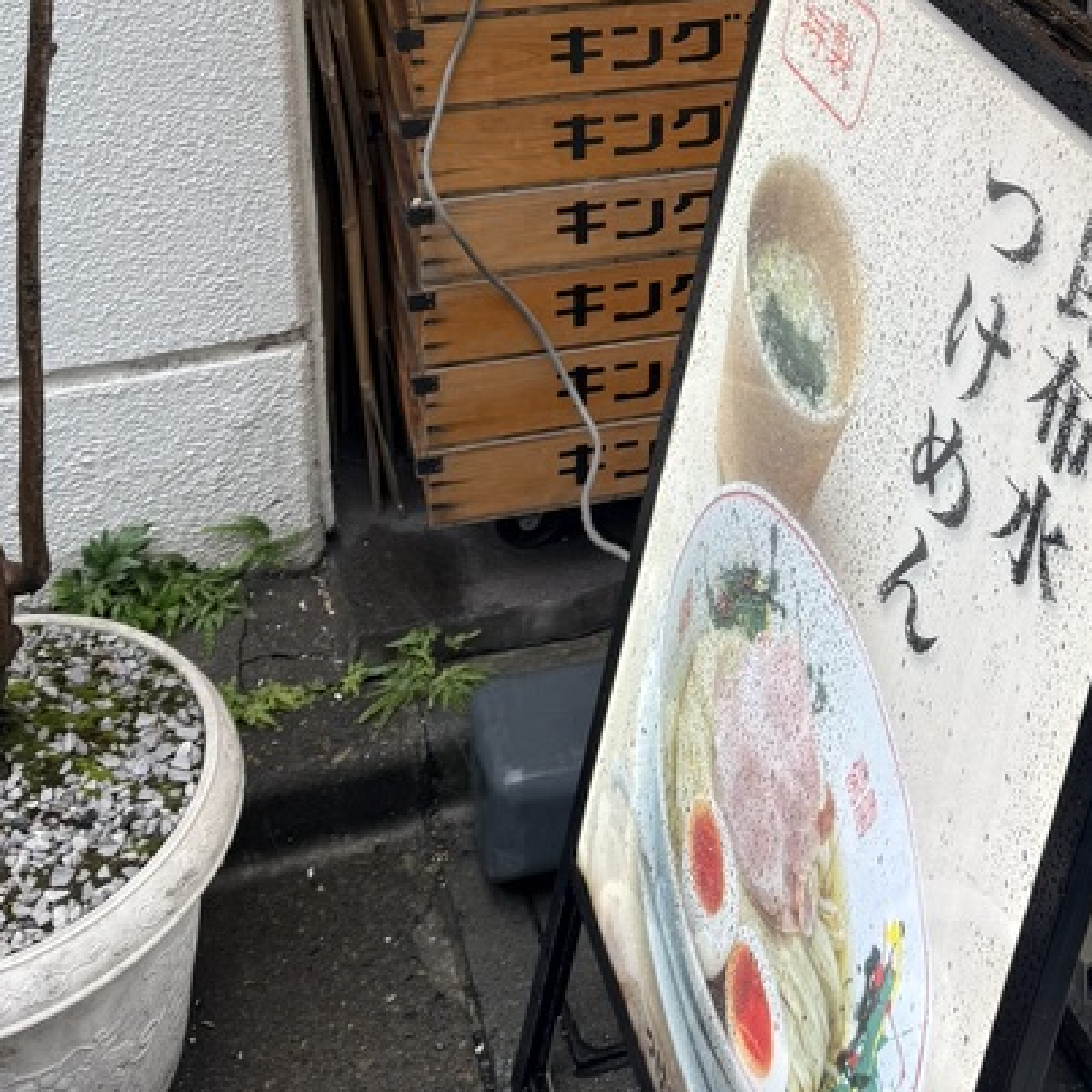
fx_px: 1927
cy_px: -65
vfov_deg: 29.0
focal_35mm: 54
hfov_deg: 31.1
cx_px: 807
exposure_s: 1/153
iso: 64
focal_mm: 6.76
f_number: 1.78
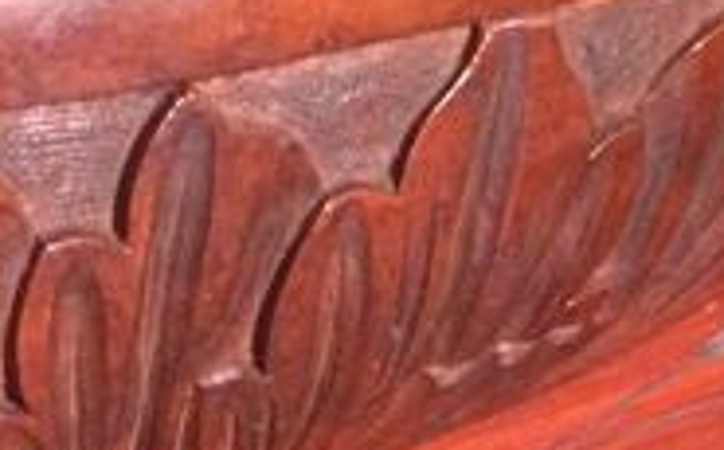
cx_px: 438
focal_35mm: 155
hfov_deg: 13.5
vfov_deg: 7.6
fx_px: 3054
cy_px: 1266
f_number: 2.2
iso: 320
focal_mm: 4.12
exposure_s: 1/30
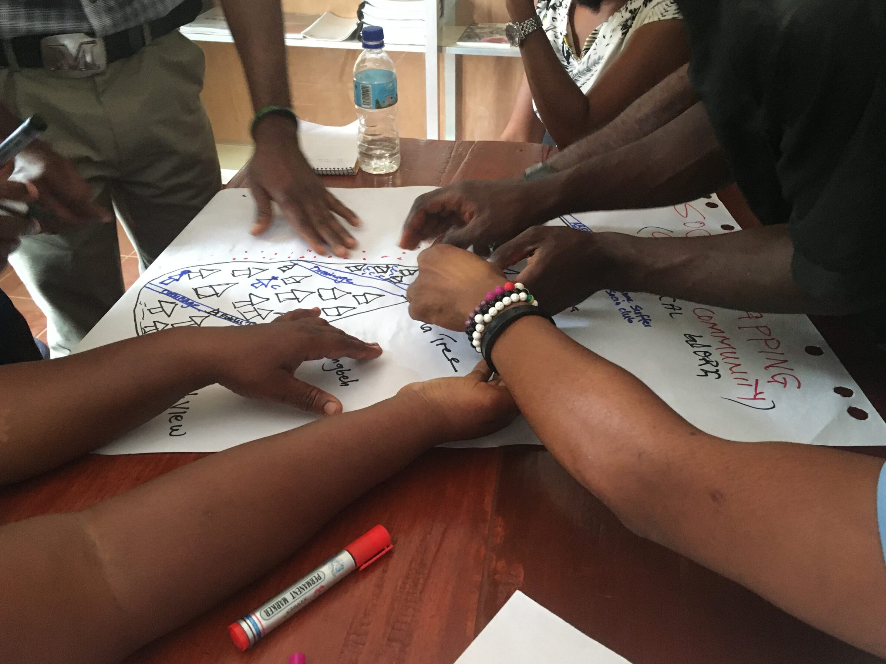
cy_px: 322
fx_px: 793
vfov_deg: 45.4
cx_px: 439
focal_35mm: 31
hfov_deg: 58.4
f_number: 2.2
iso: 200
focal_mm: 4.15
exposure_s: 1/17
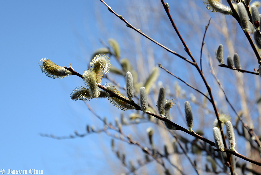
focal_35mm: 62
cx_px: 130
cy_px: 88
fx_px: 450
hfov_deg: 32.4
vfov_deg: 21.9
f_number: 4.5
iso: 100
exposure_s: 1/400
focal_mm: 62
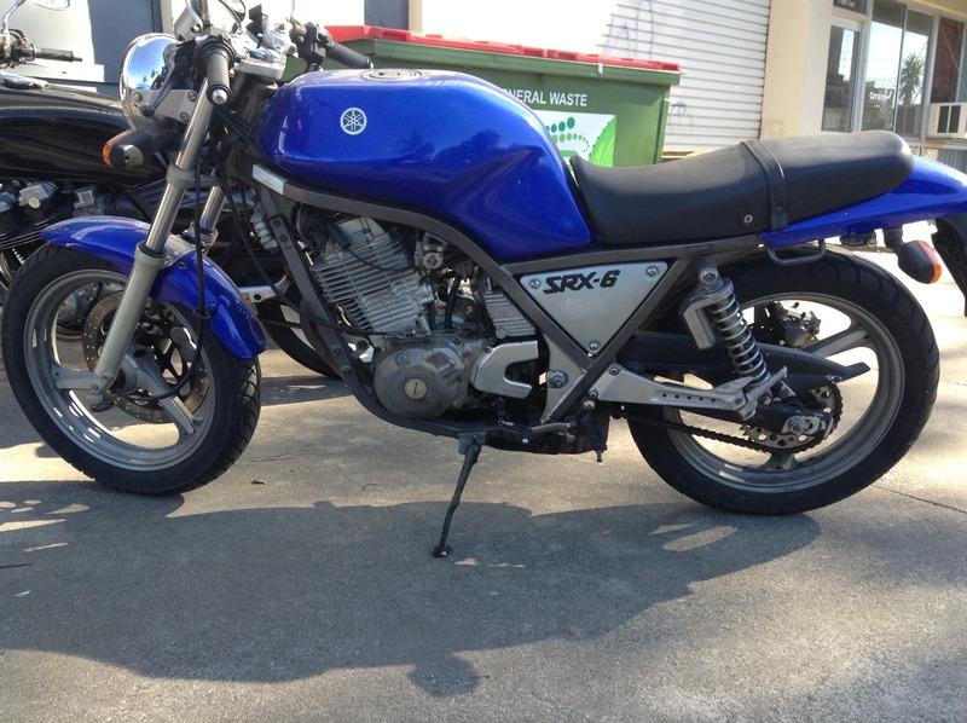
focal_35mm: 33
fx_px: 921
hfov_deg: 55.4
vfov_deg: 42.9
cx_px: 484
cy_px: 362
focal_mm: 3.3
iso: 25
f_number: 2.4
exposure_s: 1/150
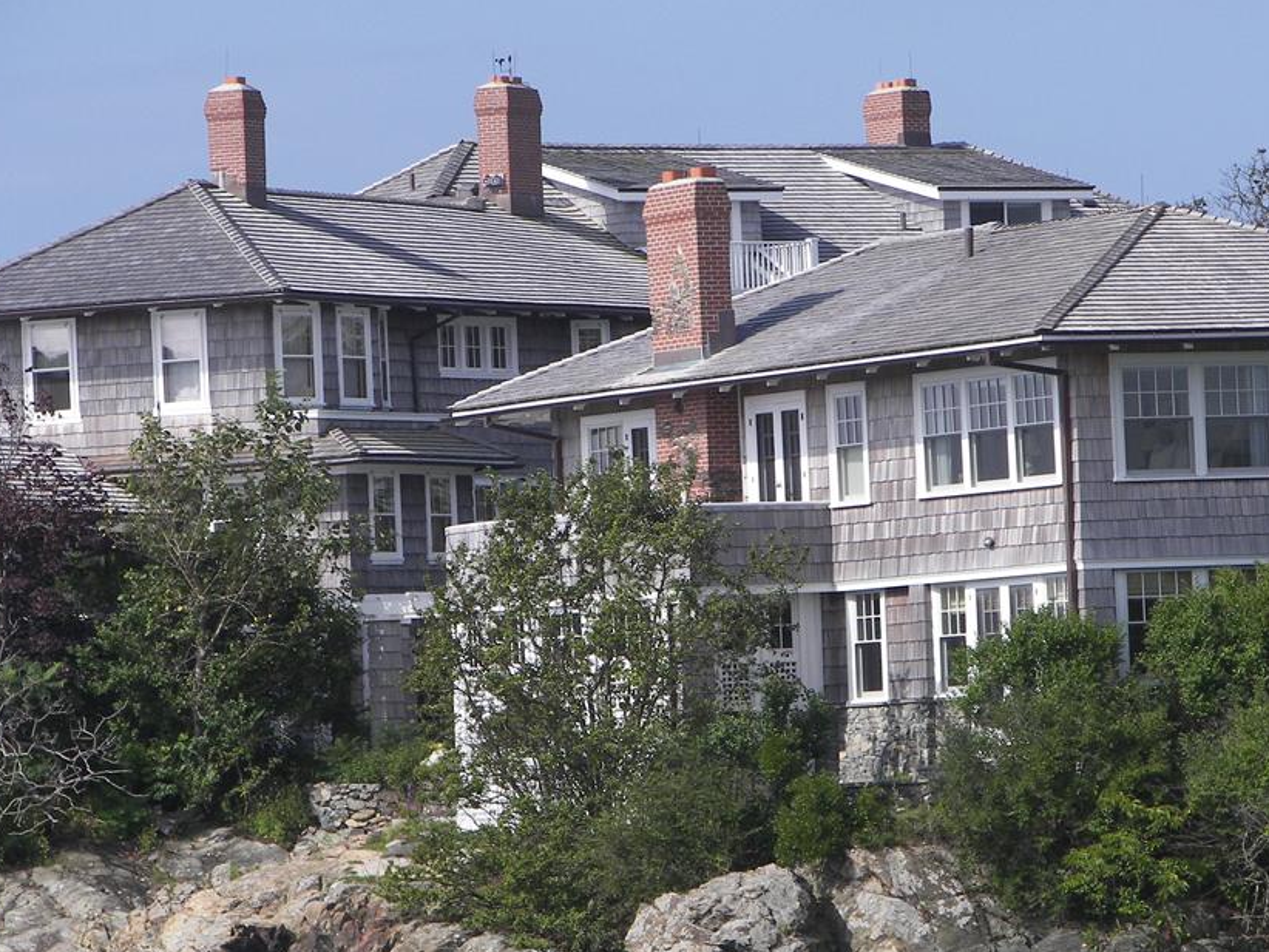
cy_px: 489
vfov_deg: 5.3
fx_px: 10231
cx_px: 696
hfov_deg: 7.1
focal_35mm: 279
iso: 64
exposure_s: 1/500
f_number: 5
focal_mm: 37.2
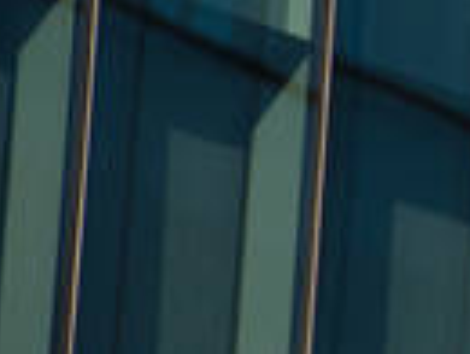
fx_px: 18255
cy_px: 43
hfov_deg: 1.5
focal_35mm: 1342
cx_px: 611
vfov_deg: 1.1
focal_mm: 270
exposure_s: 1/1000
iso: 720
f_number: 6.3
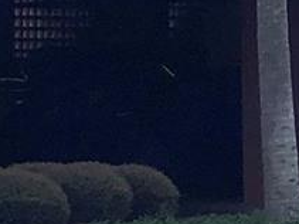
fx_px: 3410
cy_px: -539
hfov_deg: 5.0
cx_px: 292
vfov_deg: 3.6
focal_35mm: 395
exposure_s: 1/649
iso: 16
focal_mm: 6
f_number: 2.4
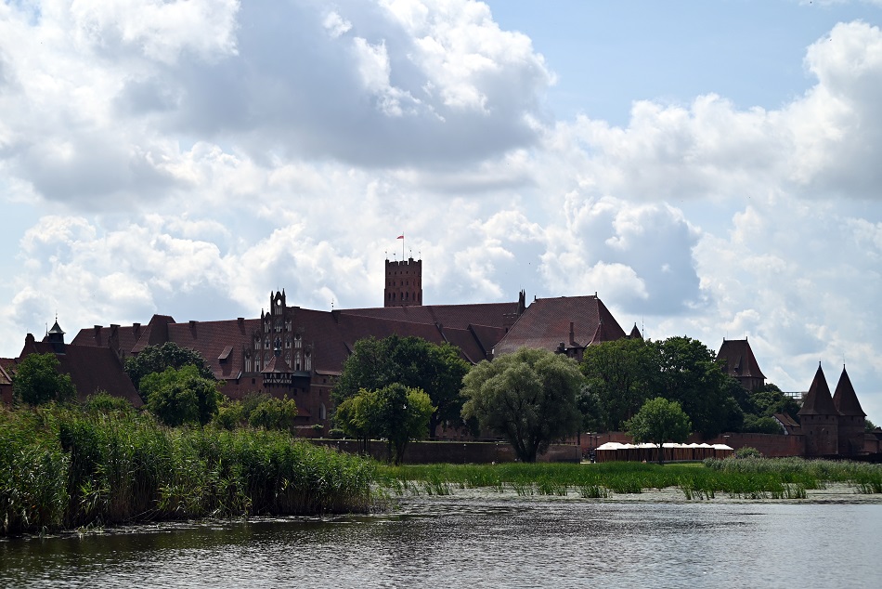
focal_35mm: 70
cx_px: 441
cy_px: 294
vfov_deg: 19.5
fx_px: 1715
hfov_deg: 28.8
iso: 200
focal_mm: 70
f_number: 5.6
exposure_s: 1/3200
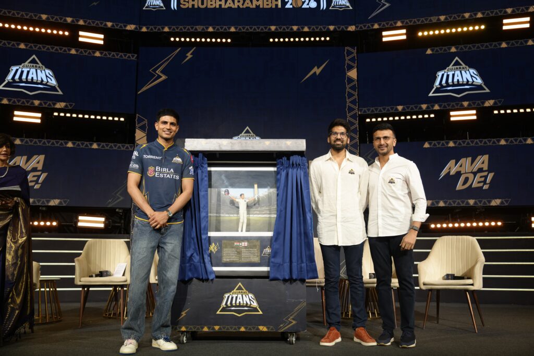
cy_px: 178
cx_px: 267
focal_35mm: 34
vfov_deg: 38.9
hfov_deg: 55.8
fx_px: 504
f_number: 3.2
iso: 200
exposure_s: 1/100
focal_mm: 34
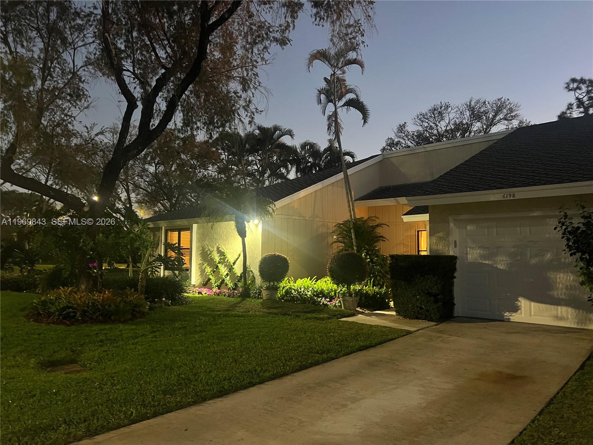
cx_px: 296
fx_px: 445
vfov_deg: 53.1
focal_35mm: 26
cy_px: 222
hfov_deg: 67.3
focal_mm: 5.7
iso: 640
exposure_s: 1/30
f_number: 1.5
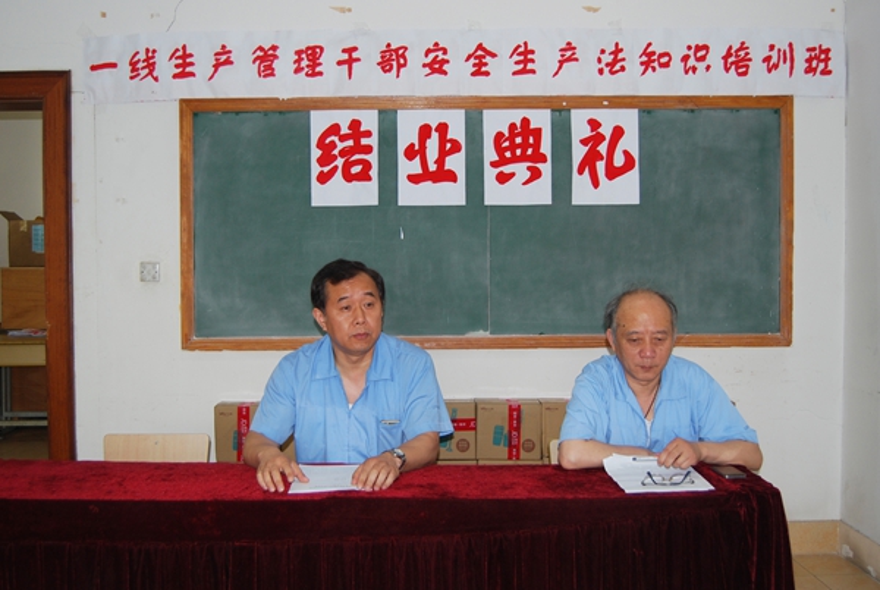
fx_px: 845
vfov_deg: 38.5
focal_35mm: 34
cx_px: 440
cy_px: 295
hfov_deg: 55.0
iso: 200
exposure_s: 1/60
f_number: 3.8
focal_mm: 23
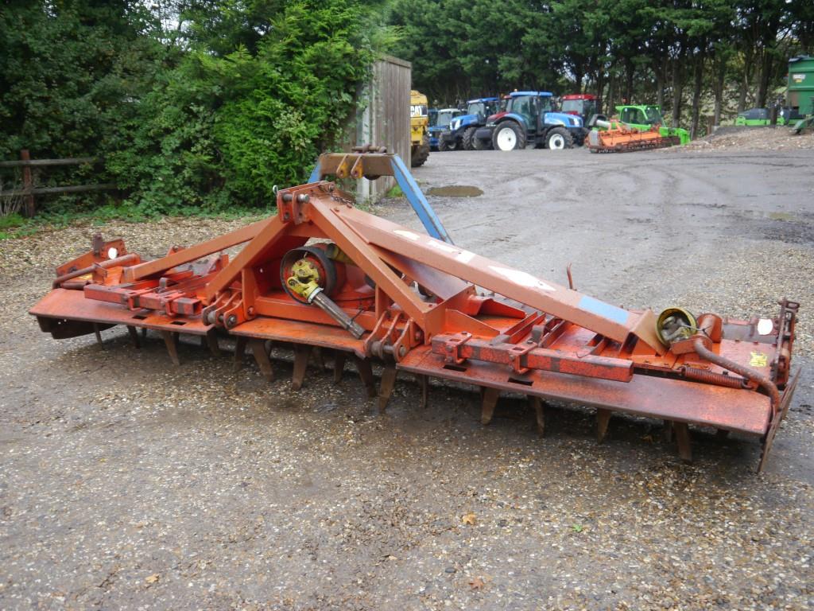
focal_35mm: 32
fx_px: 752
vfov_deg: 44.2
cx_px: 407
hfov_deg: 56.8
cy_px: 306
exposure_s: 1/60
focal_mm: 16
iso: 160
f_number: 3.9
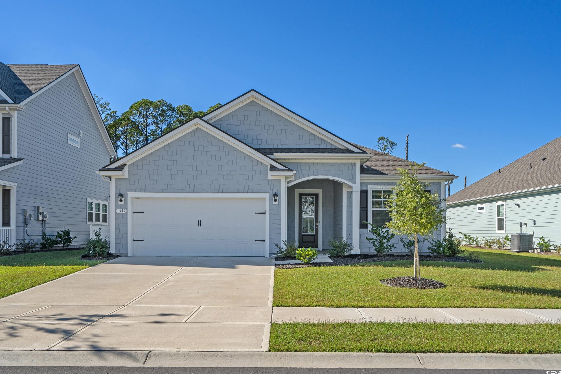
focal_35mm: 29
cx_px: 280
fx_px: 452
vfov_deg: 45.0
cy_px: 187
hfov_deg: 63.7
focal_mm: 29
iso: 320
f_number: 8
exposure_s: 1/80
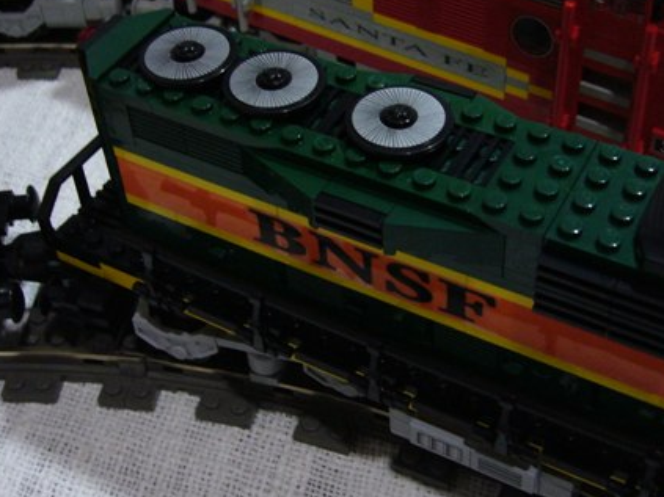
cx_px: 381
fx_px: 1016
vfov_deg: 27.3
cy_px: 152
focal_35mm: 53
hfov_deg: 36.1
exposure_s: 1/8
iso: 200
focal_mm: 5.8
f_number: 2.8
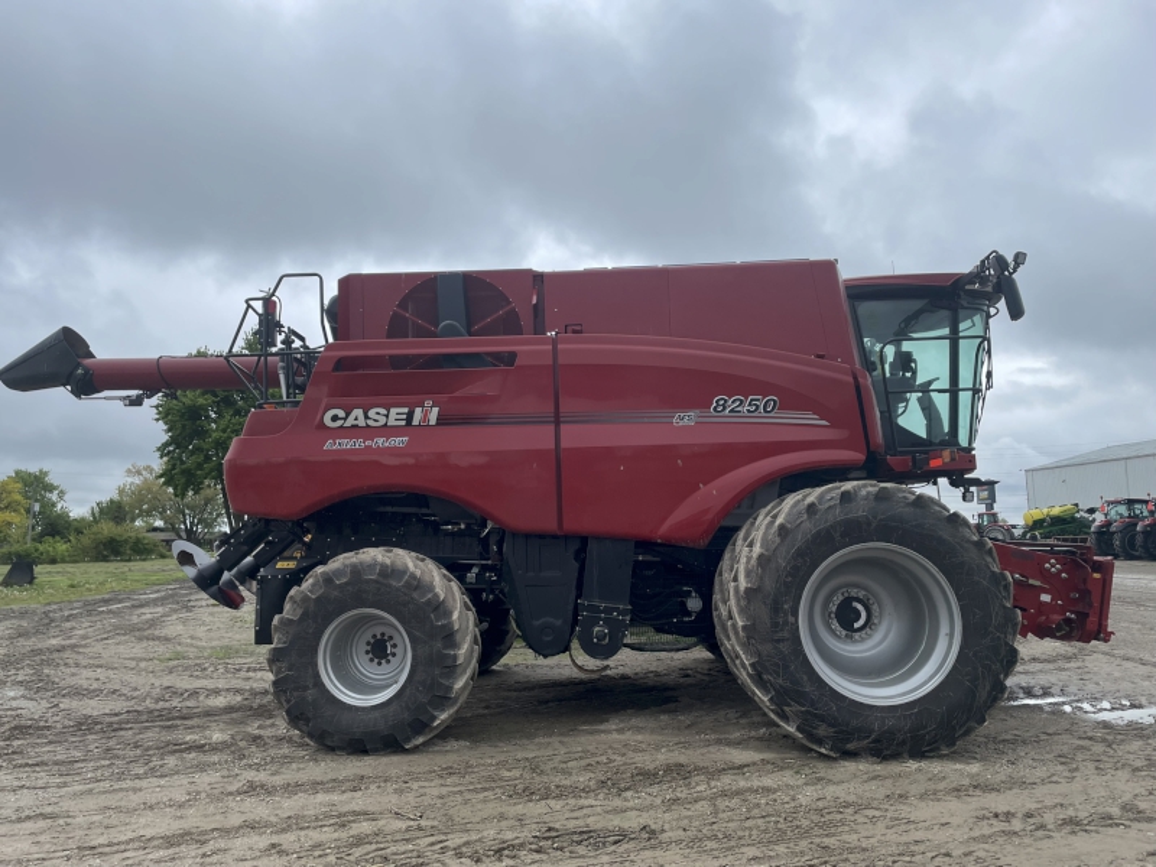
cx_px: 578
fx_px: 868
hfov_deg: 67.3
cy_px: 434
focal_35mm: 26
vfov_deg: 53.1
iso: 32
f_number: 1.6
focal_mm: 4.2
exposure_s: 1/1642
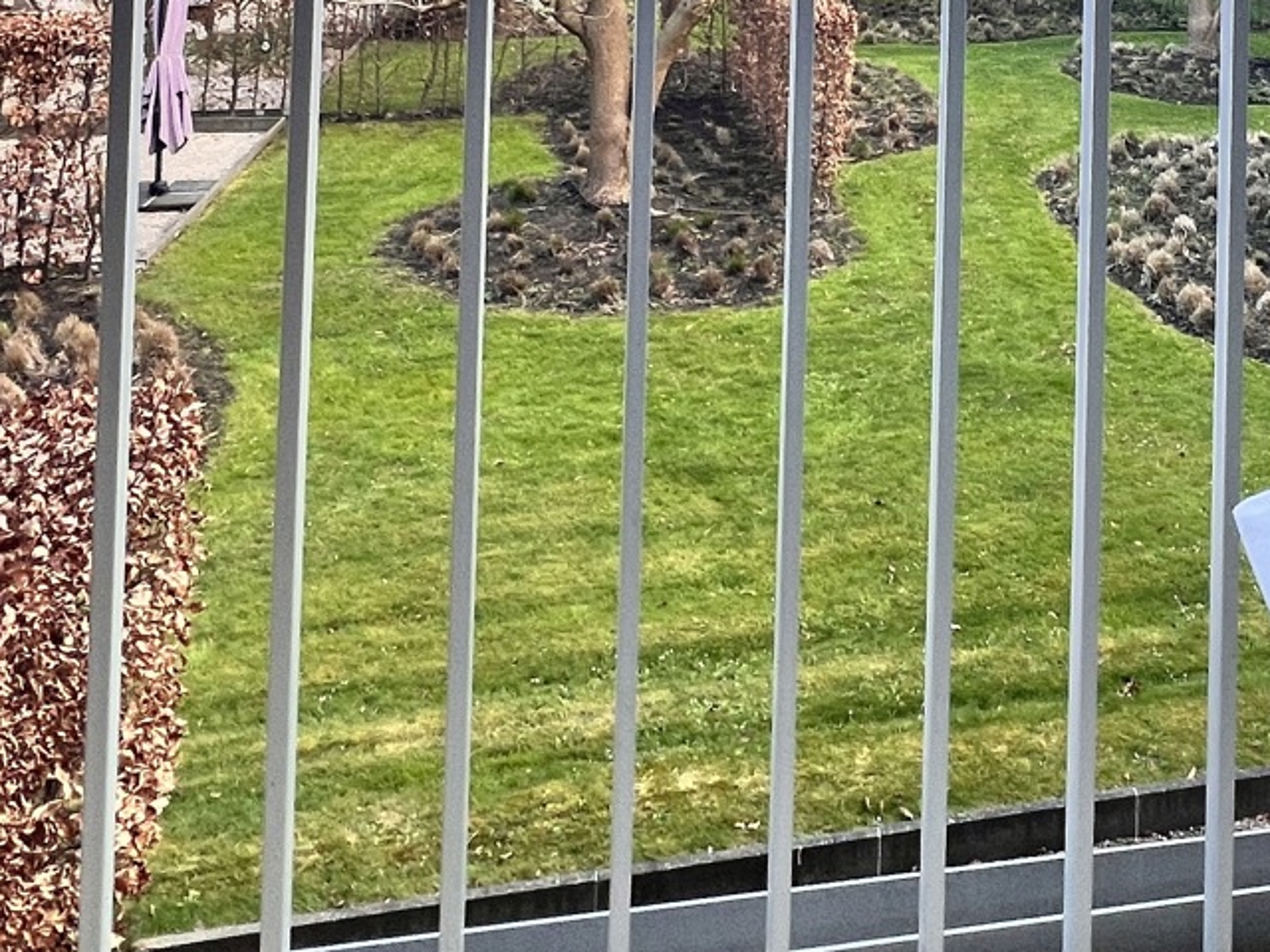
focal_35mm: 39
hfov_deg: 45.4
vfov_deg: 31.0
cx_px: 1016
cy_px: -192
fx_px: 1431
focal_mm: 1.57
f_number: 1.8
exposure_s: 1/154
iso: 32
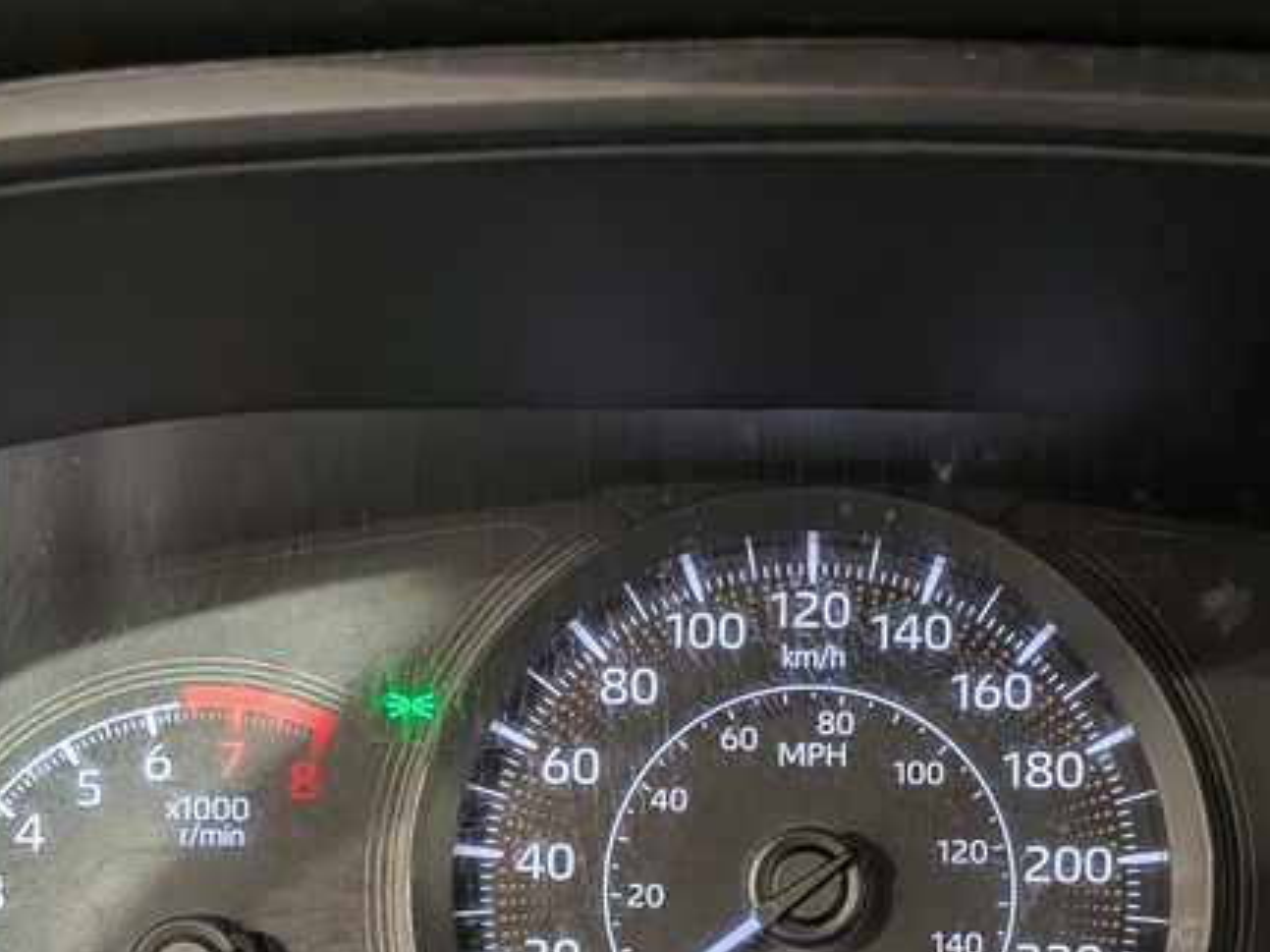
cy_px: 931
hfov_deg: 33.6
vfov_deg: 24.6
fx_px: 2091
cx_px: 810
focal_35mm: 57
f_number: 1.7
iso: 29
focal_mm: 4.53
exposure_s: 1/33.3
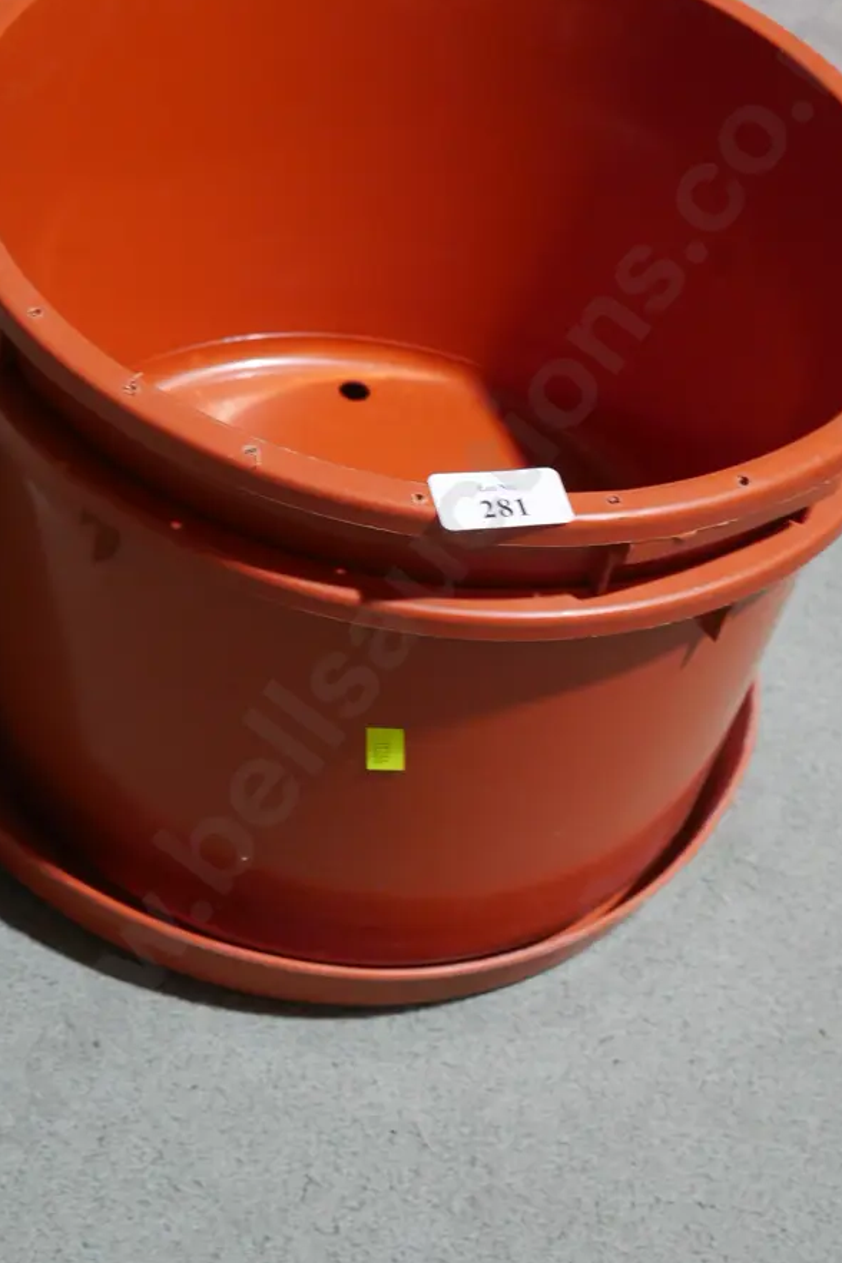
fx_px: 2456
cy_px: 563
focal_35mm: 70
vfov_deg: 28.8
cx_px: 434
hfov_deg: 19.5
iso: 1250
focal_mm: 29
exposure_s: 1/60
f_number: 5.6
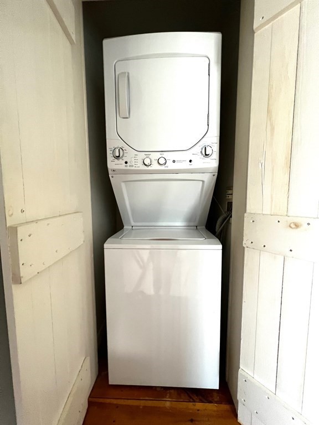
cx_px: 160
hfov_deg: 89.9
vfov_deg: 106.2
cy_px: 212
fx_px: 160
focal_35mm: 13
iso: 250
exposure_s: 1/60
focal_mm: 1.57
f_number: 1.8
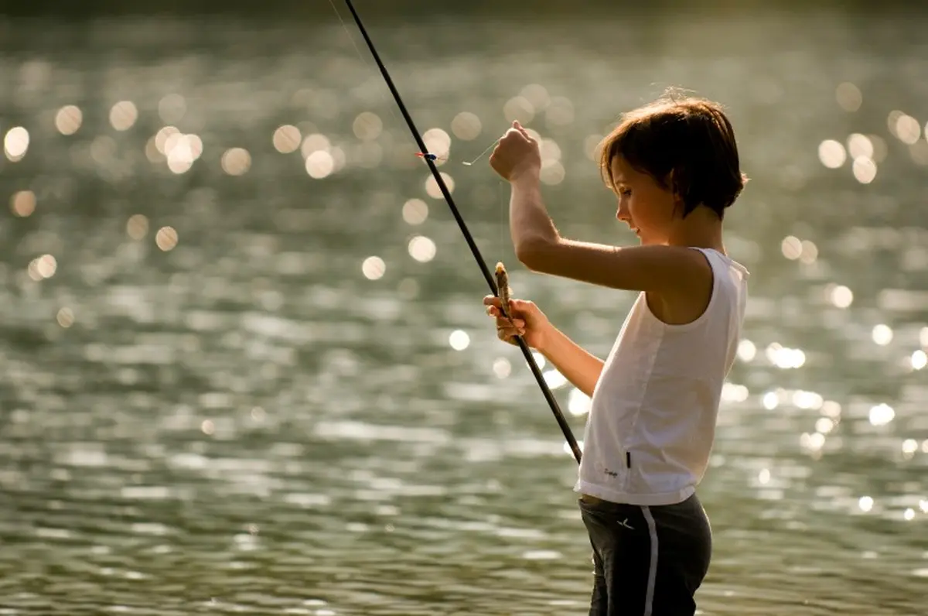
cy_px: 308
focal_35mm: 300
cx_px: 464
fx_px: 7721
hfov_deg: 6.9
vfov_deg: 4.6
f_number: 2.8
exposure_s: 1/3200
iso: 200
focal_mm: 200
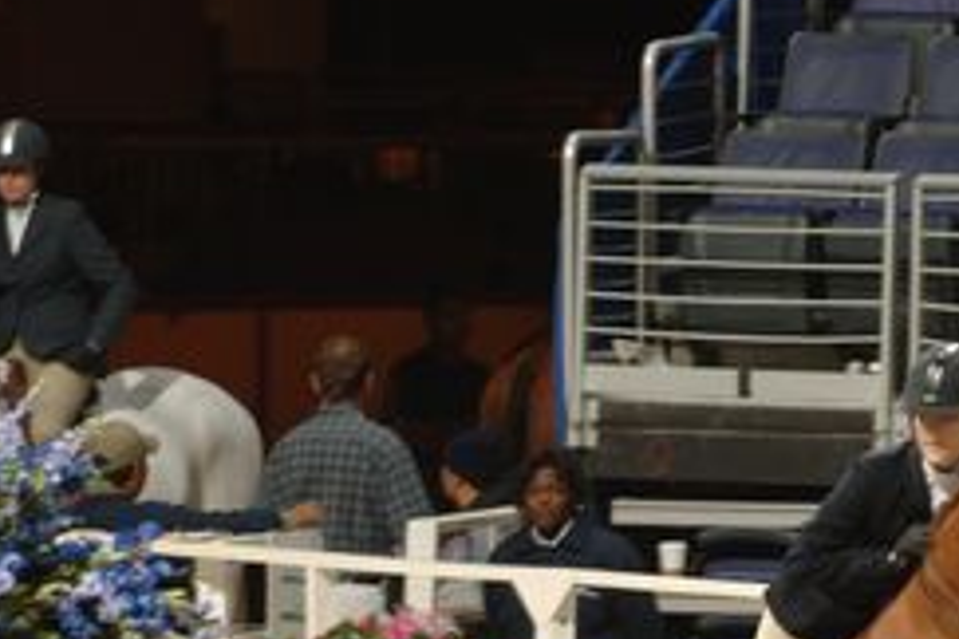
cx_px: 738
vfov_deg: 1.7
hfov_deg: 2.6
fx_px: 21016
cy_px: 396
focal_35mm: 789
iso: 200
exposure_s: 1/250
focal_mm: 200
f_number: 4.5
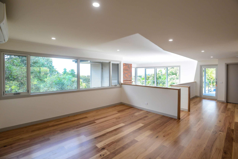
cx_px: 119
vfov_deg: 53.2
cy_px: 80
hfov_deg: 73.7
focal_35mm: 24
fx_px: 159
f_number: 10
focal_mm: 24
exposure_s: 1/125
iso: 800
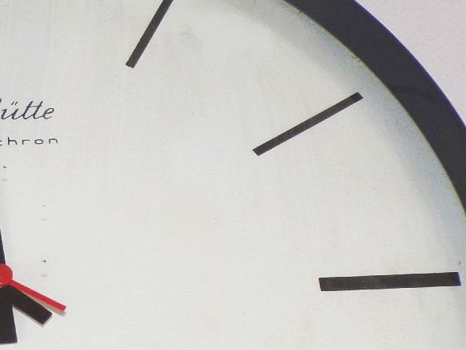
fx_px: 1778
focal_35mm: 132
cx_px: 28
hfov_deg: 14.7
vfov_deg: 11.1
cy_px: 372
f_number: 3.4
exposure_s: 1/60
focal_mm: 7.6
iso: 80
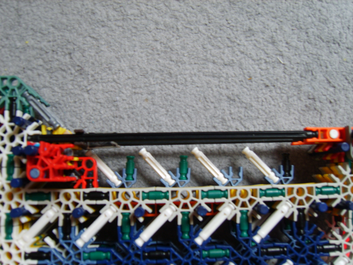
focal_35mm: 35
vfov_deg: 40.7
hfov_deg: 52.6
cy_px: 132
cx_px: 176
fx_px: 357
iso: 54
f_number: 2.8
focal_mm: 7.4
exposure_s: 1/30
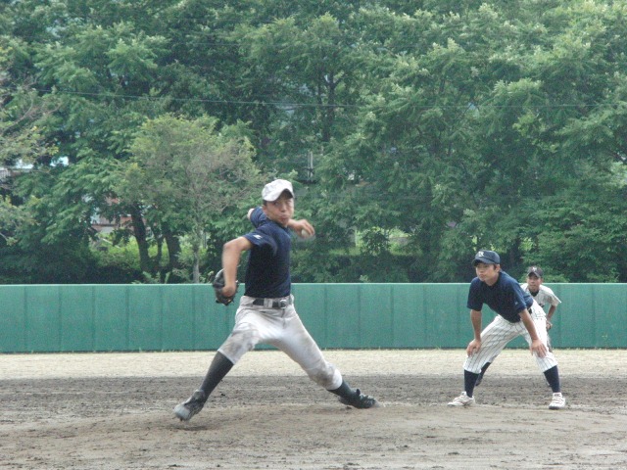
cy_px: 235
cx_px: 314
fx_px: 3604
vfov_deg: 7.5
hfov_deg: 9.9
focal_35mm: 199
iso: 800
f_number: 4.3
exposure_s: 1/320
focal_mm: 35.1
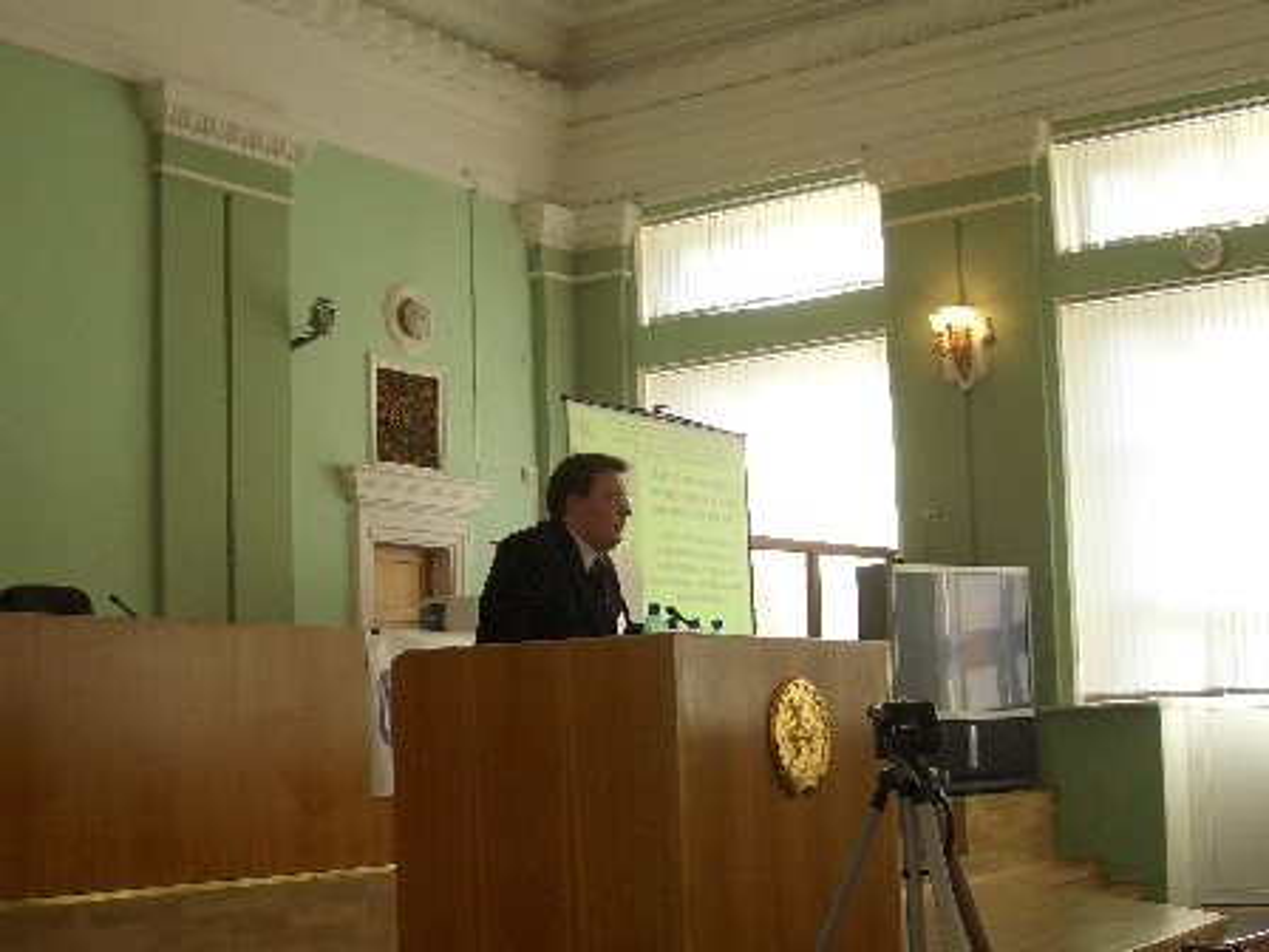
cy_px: 476
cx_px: 634
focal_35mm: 35
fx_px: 1283
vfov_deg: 40.7
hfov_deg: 52.6
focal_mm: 5.8
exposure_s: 1/100
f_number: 2.6
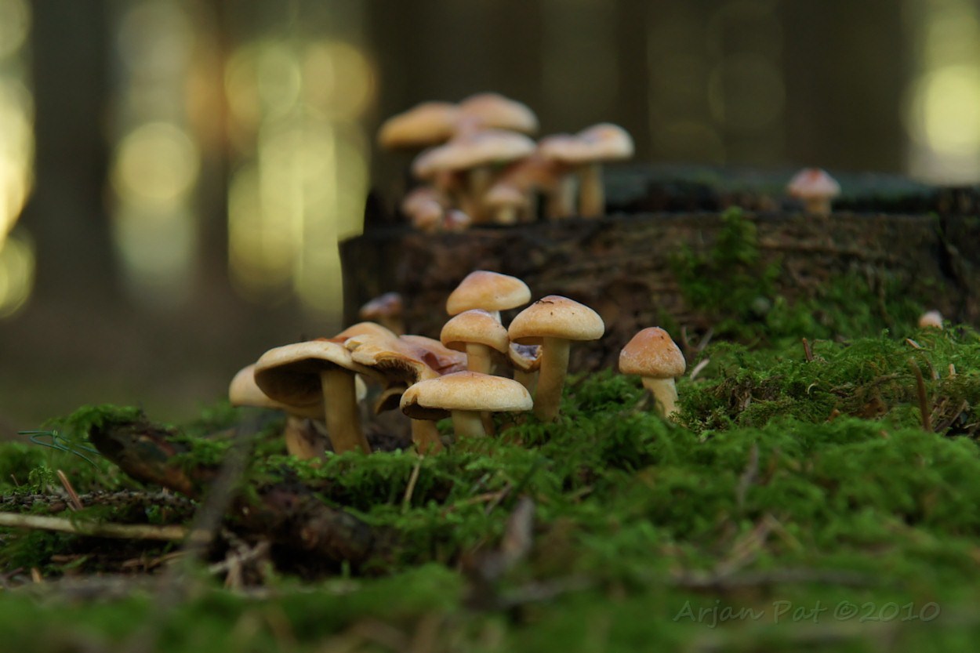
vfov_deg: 9.1
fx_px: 4083
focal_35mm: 150
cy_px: 326
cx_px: 490
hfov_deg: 13.7
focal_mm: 100
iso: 400
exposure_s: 1/15
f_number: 5.6
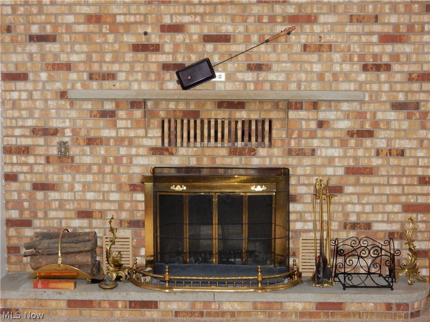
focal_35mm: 51
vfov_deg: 28.6
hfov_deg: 37.5
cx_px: 215
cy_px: 161
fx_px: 634
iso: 1100
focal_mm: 9
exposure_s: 1/30
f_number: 4.5
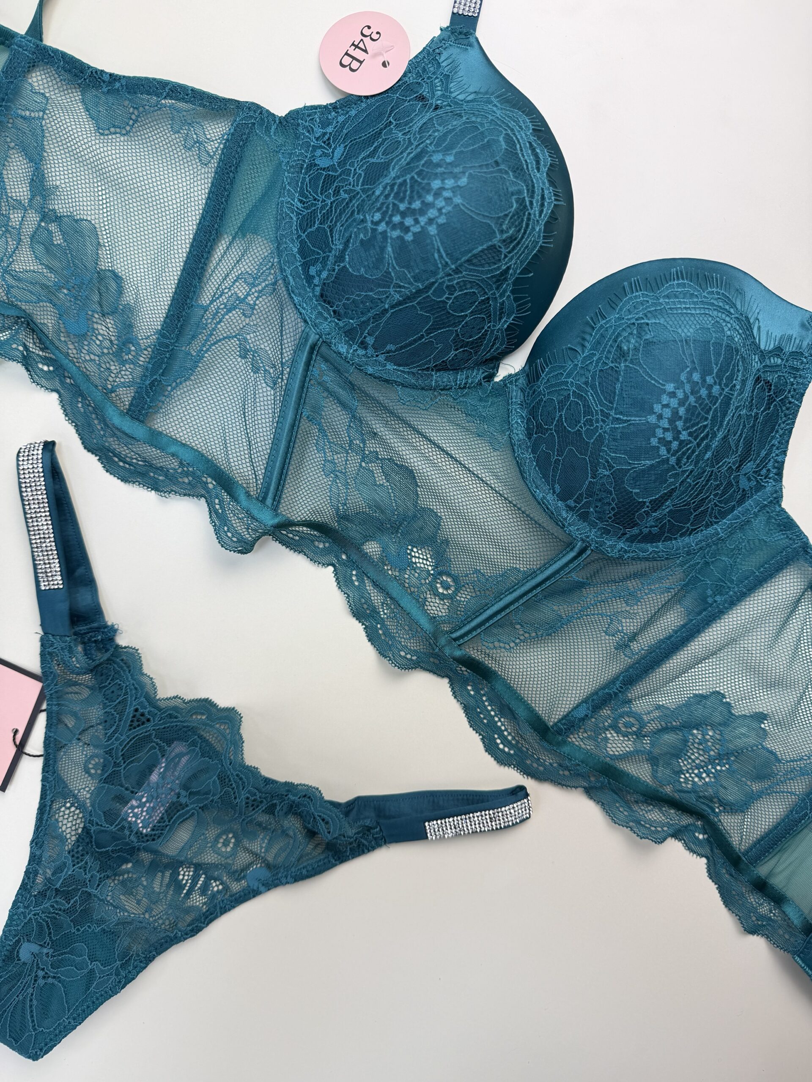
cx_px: 406
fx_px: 751
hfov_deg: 56.8
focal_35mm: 24
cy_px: 541
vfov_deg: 71.6
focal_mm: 6.76
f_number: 1.78
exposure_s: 1/443
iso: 80
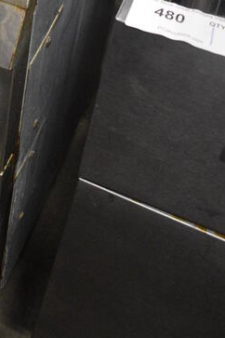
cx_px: -55
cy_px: -65
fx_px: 637
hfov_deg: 18.8
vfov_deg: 26.5
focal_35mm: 68
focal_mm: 18
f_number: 3.5
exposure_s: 1/125
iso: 3600
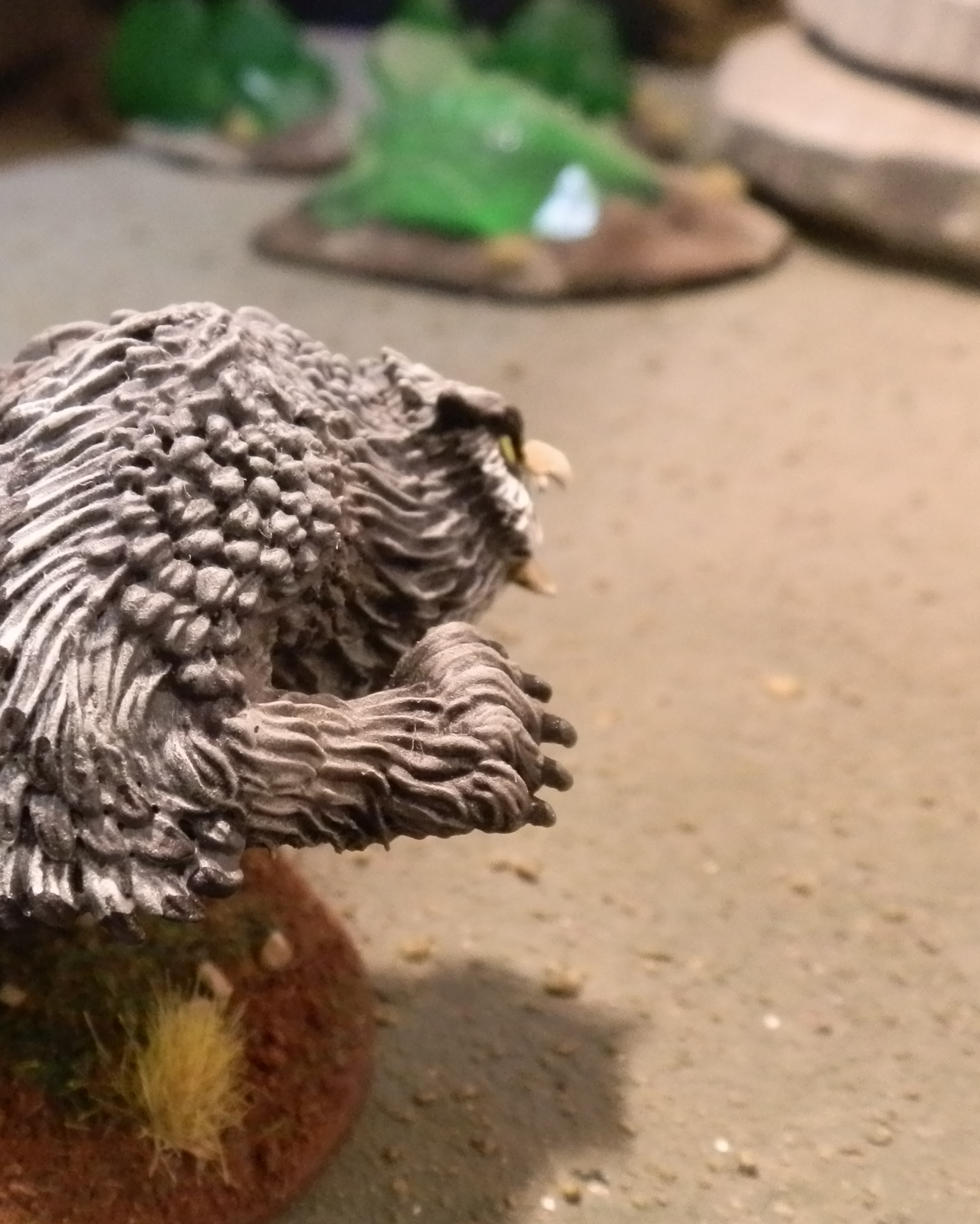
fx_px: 1523
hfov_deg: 34.6
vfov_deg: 43.8
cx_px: 199
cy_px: 641
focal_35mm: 42
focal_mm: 5
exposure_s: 1/30
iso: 400
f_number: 3.1
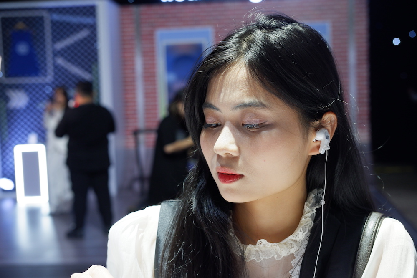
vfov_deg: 25.5
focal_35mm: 53
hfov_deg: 37.5
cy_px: 139
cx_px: 208
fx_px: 614
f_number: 4
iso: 1000
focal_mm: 35
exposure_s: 1/75
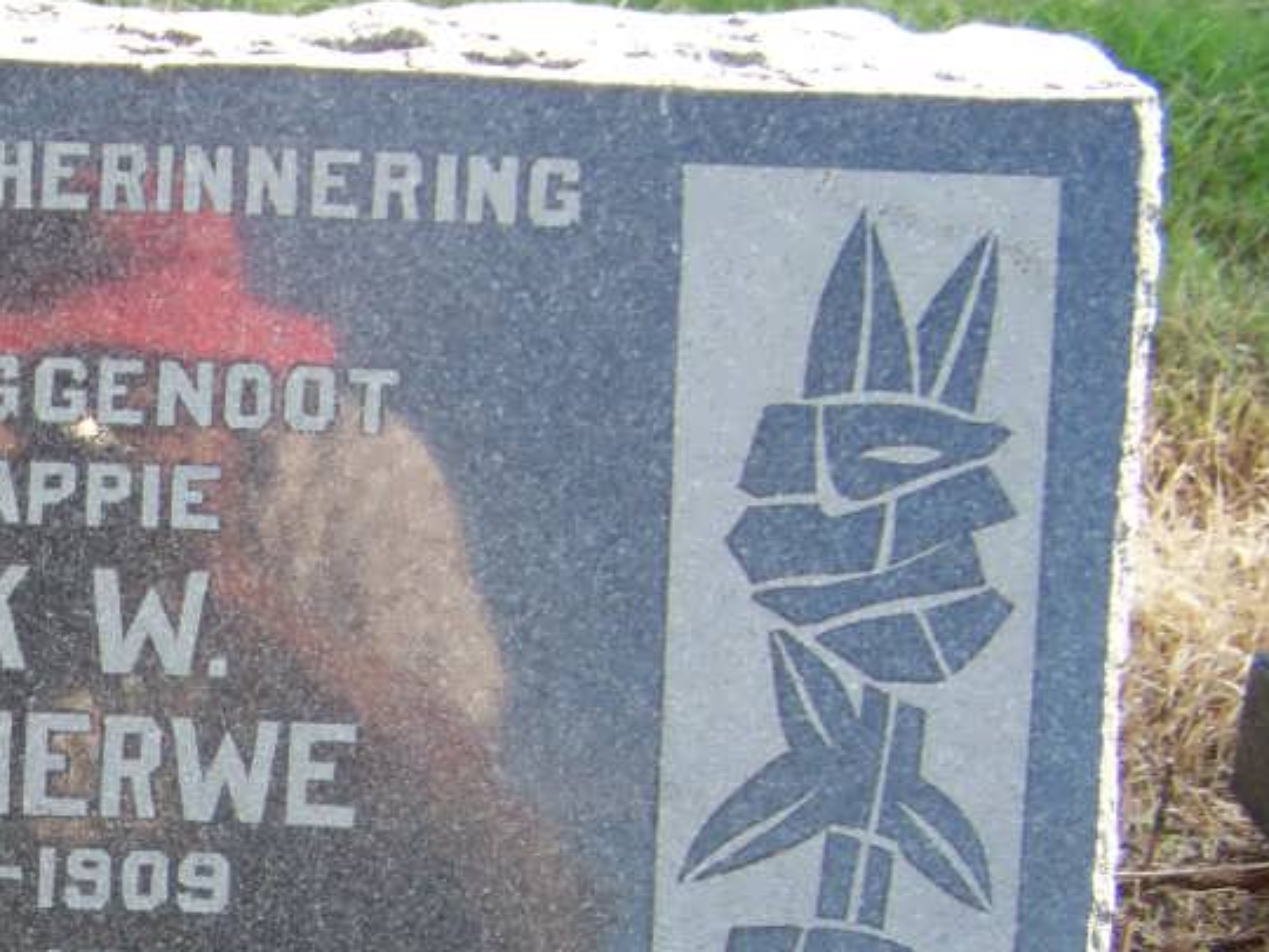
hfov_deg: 22.9
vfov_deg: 18.2
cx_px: -136
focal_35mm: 80
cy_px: 825
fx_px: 2933
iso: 64
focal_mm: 5.85
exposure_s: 1/100
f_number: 2.8
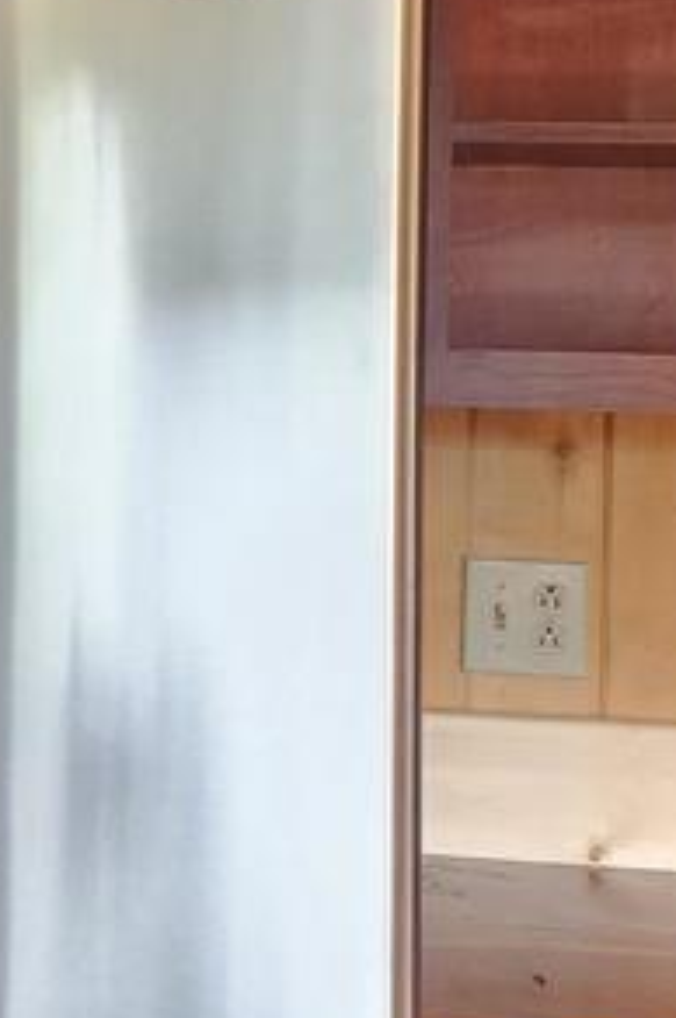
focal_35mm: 84
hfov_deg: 15.4
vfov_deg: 24.0
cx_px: -220
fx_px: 2371
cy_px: 282
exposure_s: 1/120
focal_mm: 6.4
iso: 250
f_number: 1.8
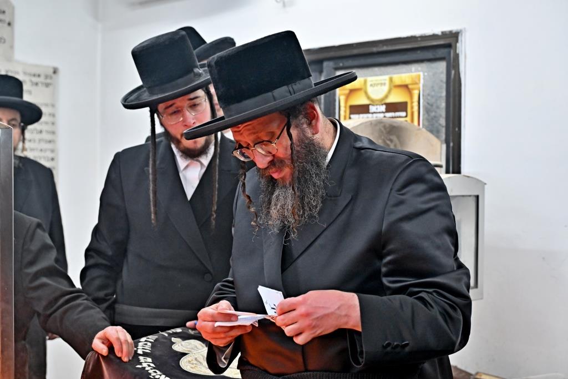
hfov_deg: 38.2
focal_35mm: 52
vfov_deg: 26.0
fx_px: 821
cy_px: 190
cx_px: 284
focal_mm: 52
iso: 1250
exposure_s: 1/200
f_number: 4
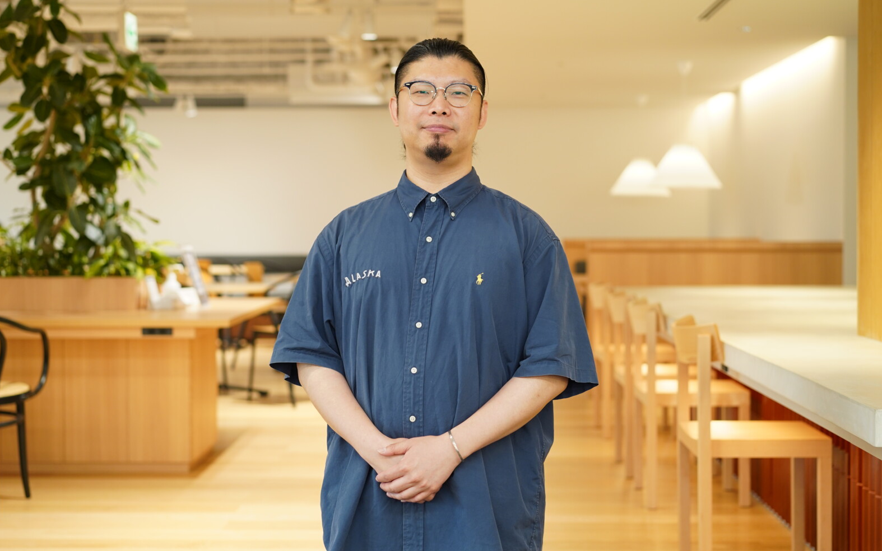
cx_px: 444
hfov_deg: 35.7
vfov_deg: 22.8
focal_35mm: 57
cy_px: 266
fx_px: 1370
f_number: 2.8
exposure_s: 1/125
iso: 640
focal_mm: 55
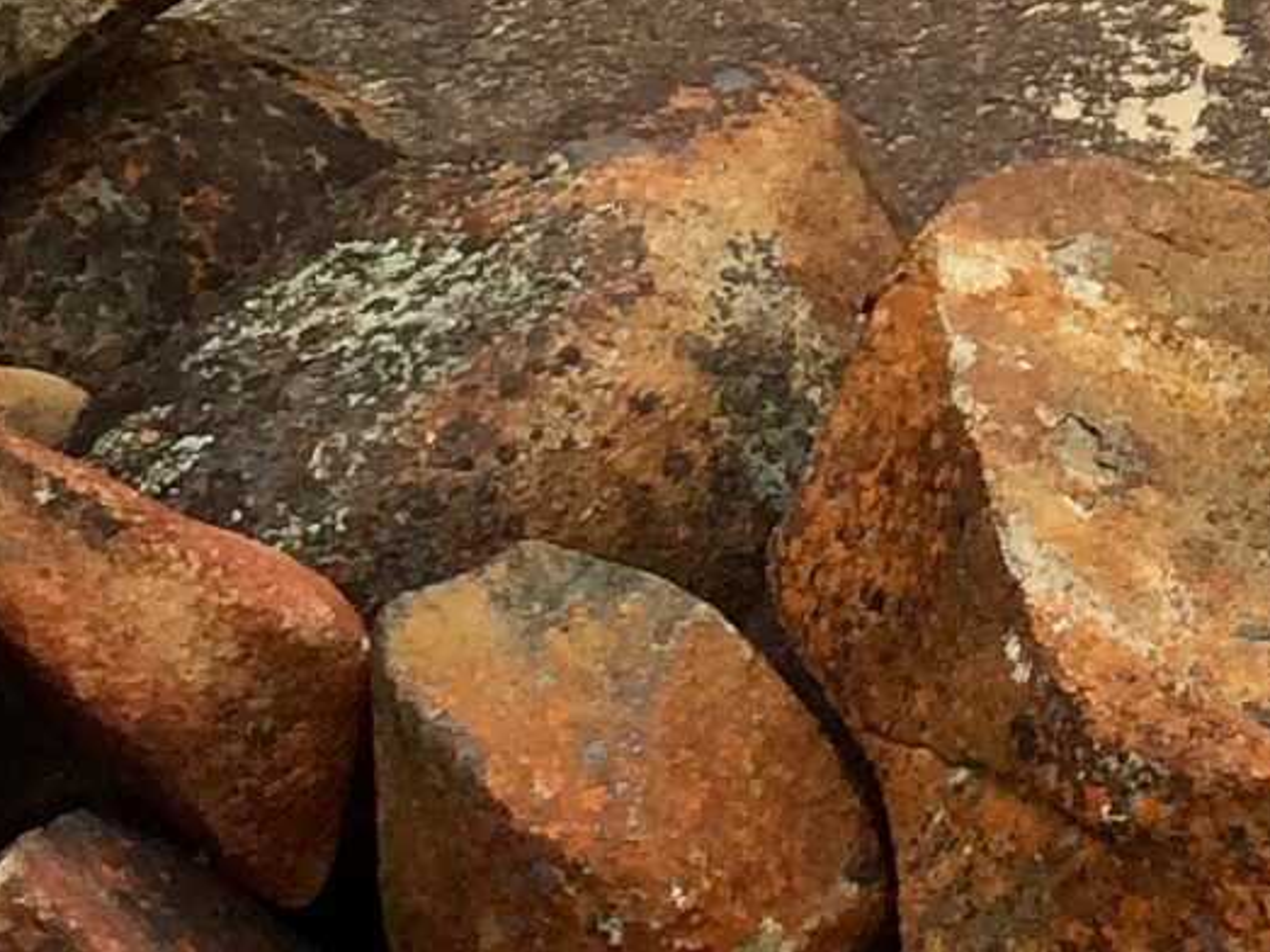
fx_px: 6639
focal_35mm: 181
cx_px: 1928
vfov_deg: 7.7
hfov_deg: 10.5
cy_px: -1241
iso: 32
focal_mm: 4.15
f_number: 2.2
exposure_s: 1/507
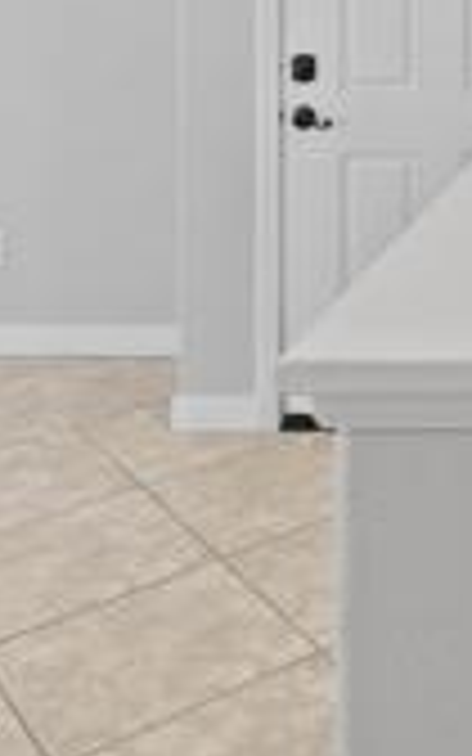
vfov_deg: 28.8
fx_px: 1276
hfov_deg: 17.8
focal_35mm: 62
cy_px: -137
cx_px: 782
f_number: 4
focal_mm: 16
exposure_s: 1/15
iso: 500
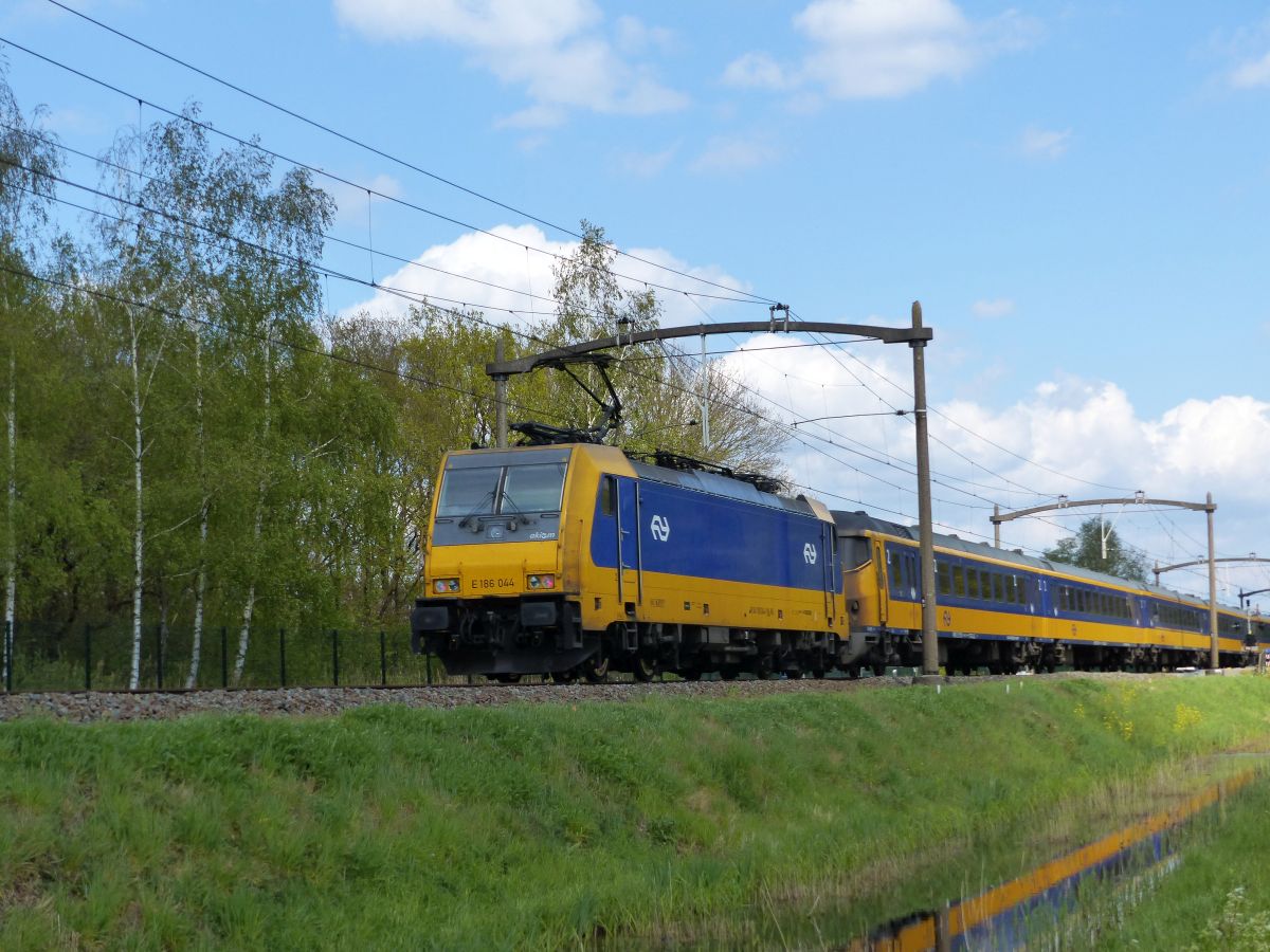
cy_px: 476
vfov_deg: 21.3
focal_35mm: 69
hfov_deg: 28.2
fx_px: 2531
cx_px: 635
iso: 160
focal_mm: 12.5
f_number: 4
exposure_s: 1/800
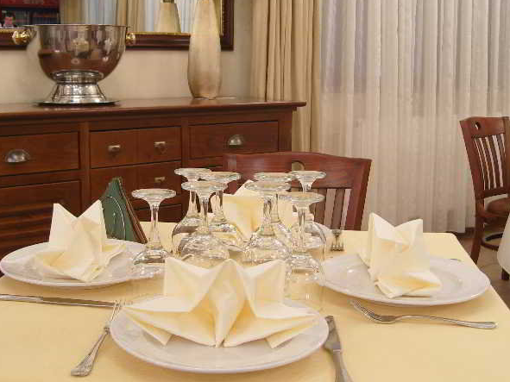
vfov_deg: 31.5
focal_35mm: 46
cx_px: 223
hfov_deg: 41.2
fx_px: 678
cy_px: 179
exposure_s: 1/8
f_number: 2.8
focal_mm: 7.3
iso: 200
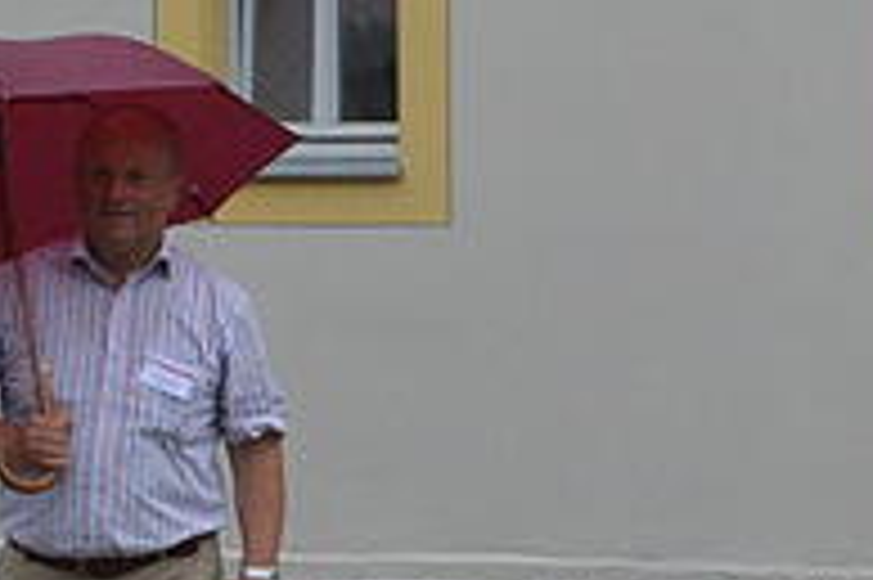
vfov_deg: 8.9
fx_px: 3634
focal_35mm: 150
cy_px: -261
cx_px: 1044
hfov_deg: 13.3
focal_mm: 18
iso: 800
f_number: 10
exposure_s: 1/400
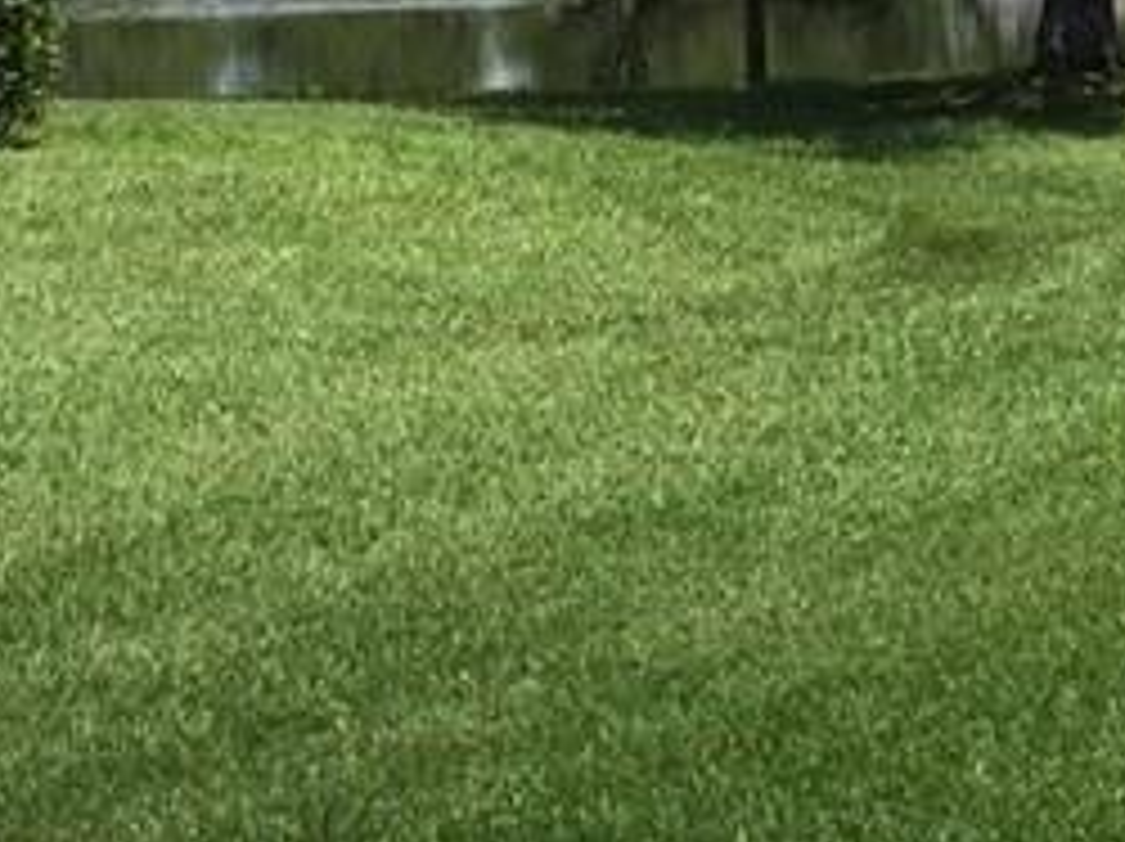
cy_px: 32
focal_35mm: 119
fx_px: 3864
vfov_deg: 12.3
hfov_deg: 16.4
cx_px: 976
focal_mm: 4.15
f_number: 2.2
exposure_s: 1/2198
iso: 32
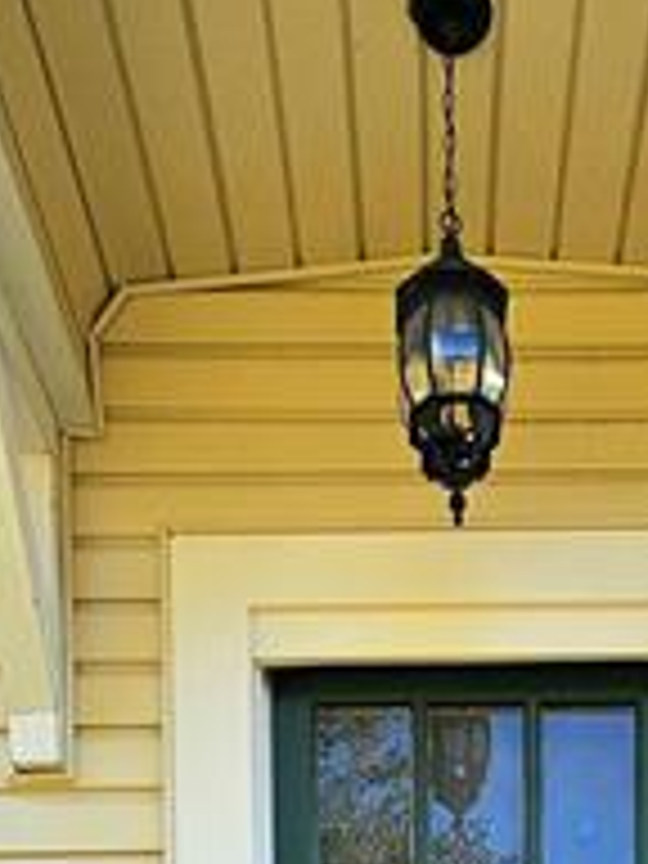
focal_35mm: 52
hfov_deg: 27.7
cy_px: 1498
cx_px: 464
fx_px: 1298
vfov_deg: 23.1
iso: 50
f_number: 2.2
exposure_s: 1/217
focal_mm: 2.2
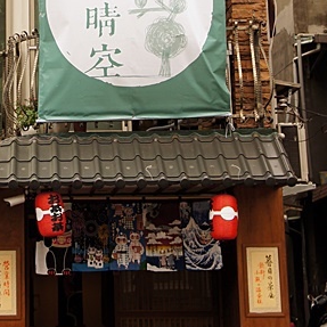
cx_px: 38
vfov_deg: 16.4
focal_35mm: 104
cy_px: 0
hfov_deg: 16.5
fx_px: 1111
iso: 200
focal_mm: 26
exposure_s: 1/160
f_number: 4
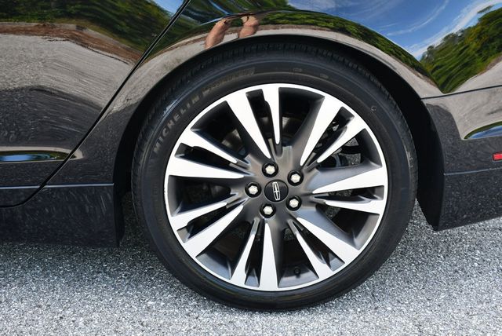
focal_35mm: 50
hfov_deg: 39.6
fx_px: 698
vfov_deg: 27.0
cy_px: 168
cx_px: 251
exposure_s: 1/250
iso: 400
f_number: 5
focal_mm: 25
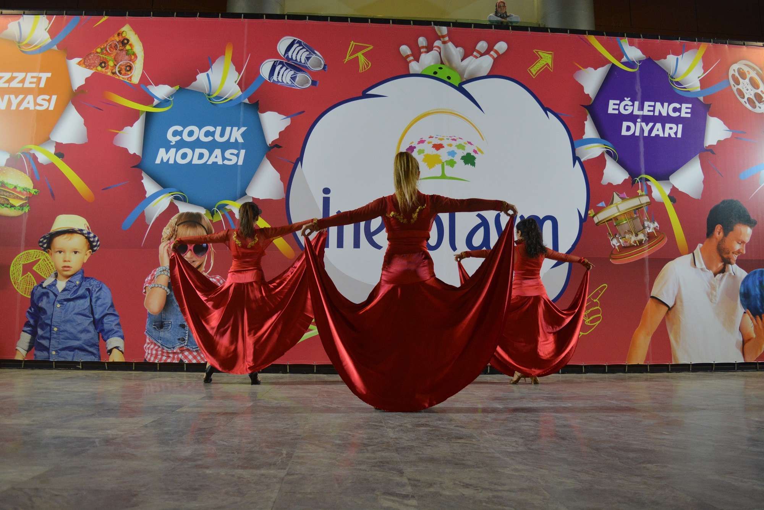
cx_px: 382
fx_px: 637
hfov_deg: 61.9
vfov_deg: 43.6
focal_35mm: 30
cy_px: 255
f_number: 3.5
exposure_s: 1/50
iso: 1600
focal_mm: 20
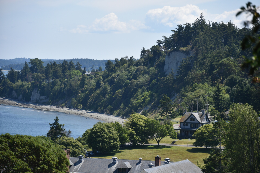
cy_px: 86
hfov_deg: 12.1
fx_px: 1228
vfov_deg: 8.1
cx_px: 130
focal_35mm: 170
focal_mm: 170
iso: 100
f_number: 5.6
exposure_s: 1/400
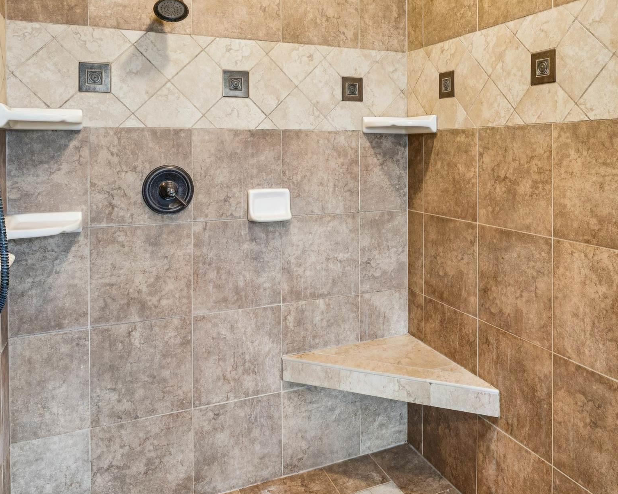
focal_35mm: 29
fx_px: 536
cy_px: 146
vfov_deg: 48.3
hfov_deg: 59.8
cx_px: 331
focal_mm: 15.7
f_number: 13
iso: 400
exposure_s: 1/2.5
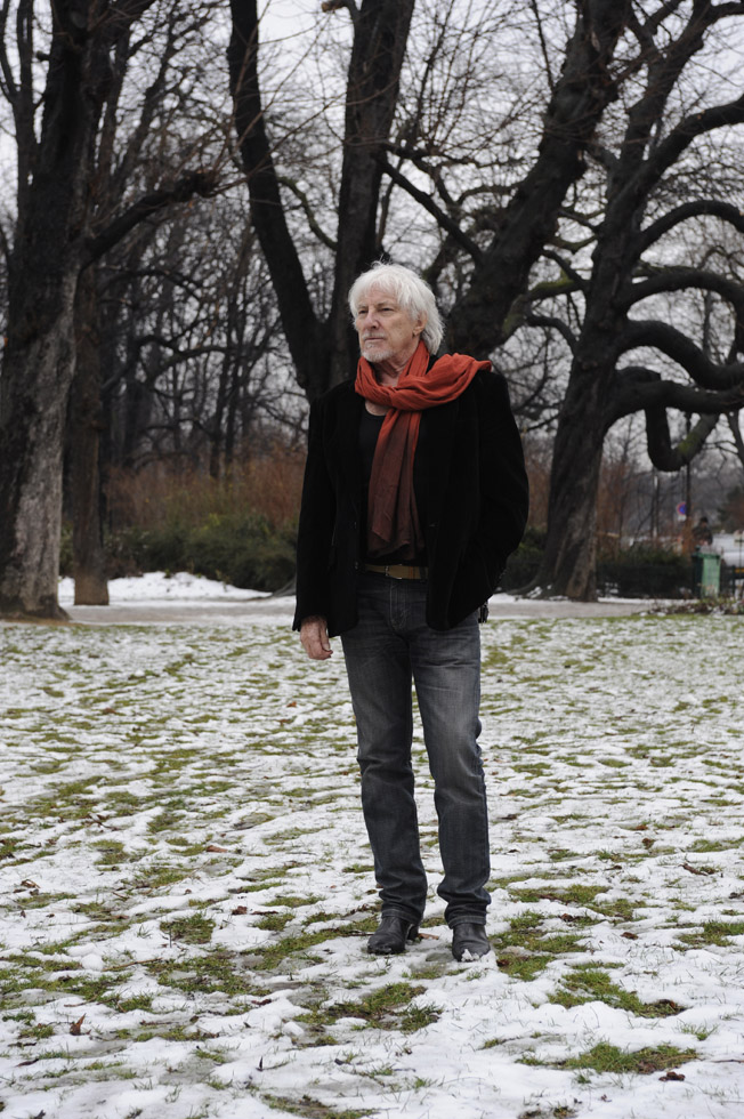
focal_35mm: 70
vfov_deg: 28.9
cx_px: 372
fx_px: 2173
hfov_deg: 19.4
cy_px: 560
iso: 400
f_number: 6.3
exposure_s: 1/100
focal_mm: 70
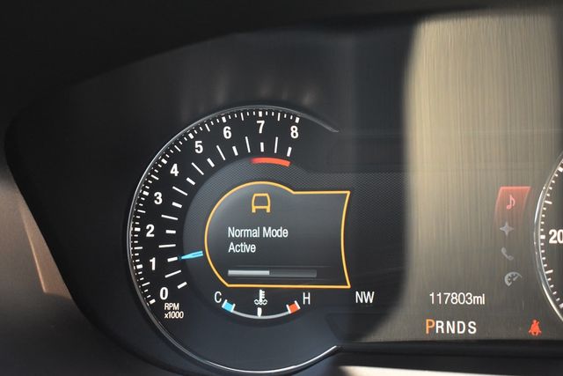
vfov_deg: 28.1
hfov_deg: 41.1
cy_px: 188
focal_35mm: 48
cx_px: 282
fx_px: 751
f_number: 4.5
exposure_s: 1/125
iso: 2000
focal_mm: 32
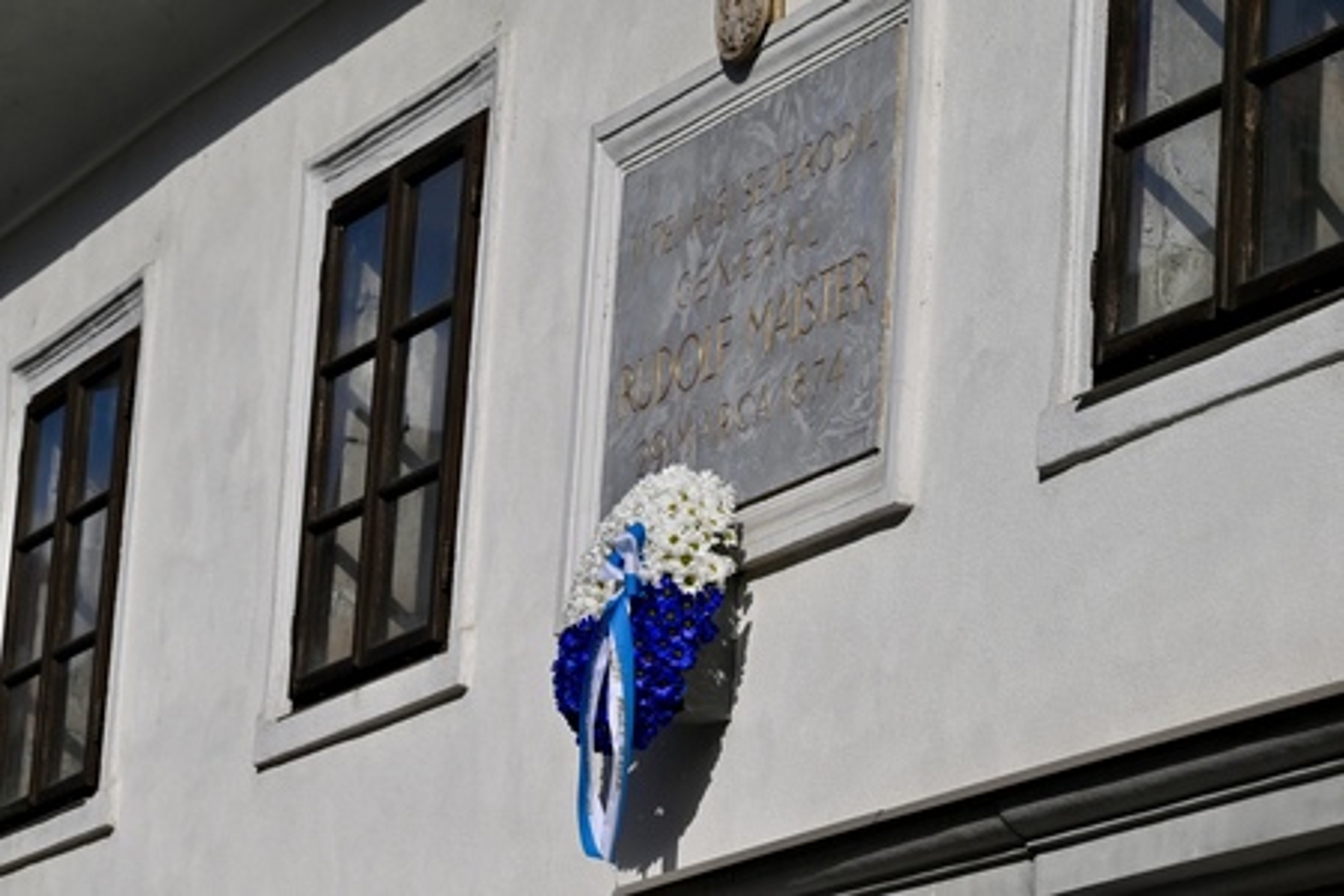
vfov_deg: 9.1
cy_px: 448
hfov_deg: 13.7
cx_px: 672
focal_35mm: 150
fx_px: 5600
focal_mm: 150
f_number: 10
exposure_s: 1/2000
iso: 320
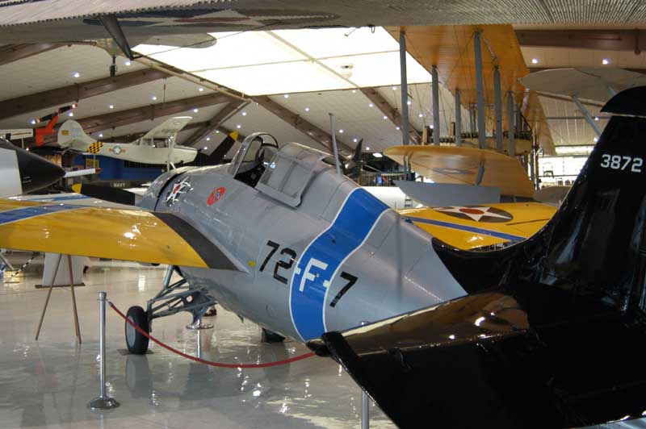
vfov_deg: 36.8
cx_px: 323
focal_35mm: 36
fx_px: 645
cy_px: 214
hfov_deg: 53.2
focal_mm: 24
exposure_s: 1/30
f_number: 3.5
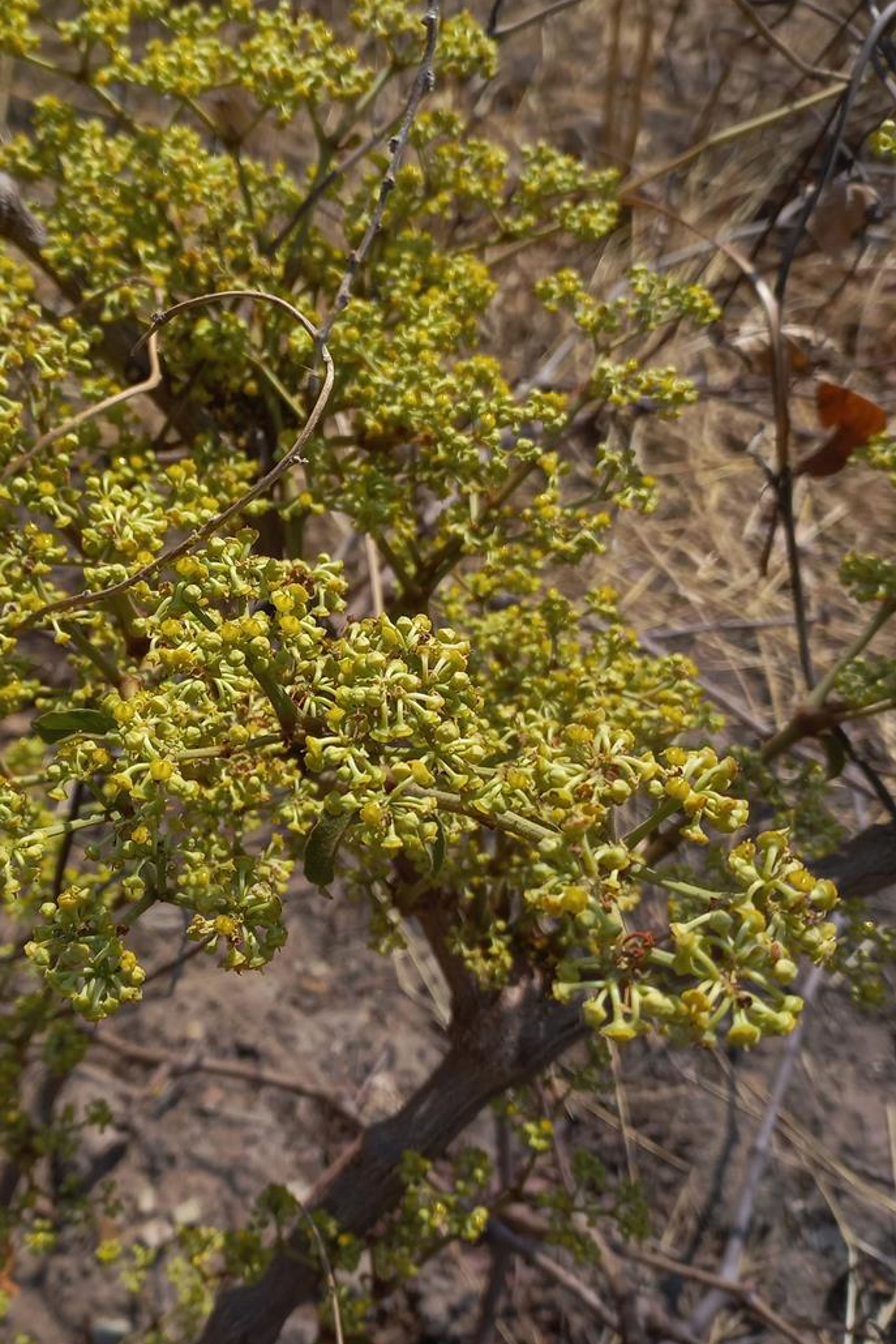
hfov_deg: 37.3
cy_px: 675
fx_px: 1306
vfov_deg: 54.4
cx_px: 278
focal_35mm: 35
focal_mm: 4.6
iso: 25
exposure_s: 1/788
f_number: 1.8
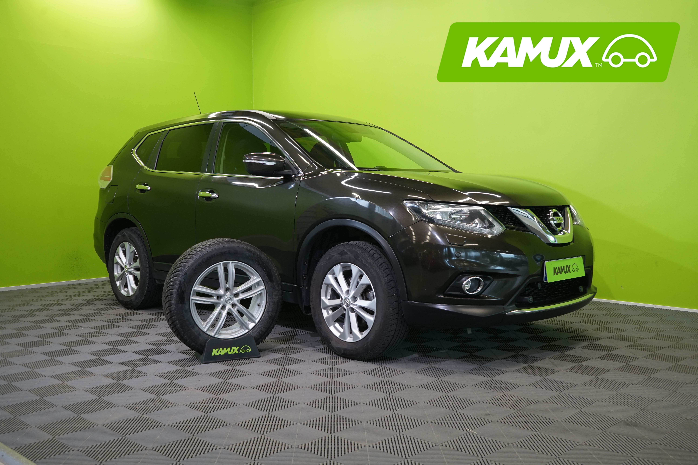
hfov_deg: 54.4
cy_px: 232
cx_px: 349
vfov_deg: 37.9
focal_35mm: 35
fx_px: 679
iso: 640
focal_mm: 35
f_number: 6.3
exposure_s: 1/40
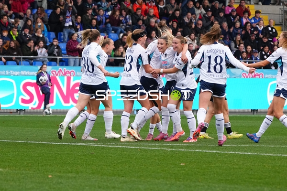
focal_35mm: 285
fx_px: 2272
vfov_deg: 4.8
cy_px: 96
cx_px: 144
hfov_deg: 7.2
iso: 2000
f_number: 5.6
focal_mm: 190
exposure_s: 1/1600
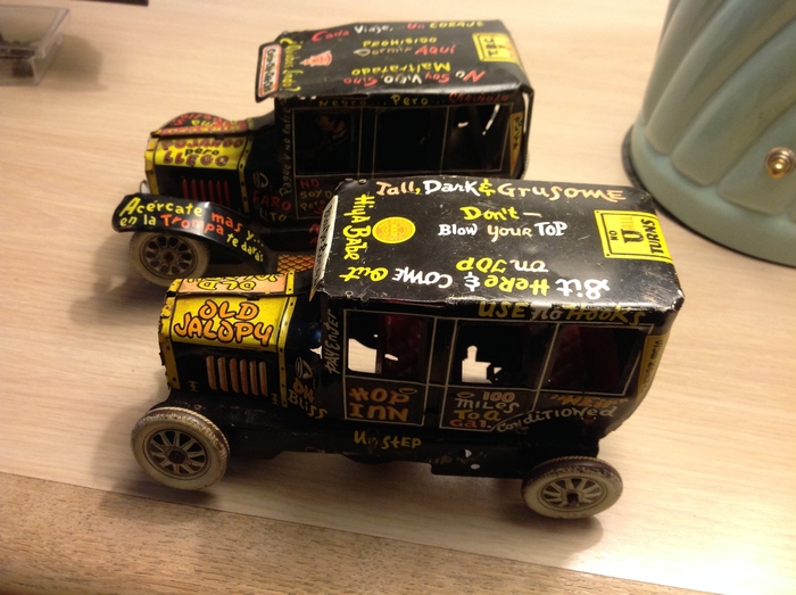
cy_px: 298
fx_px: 804
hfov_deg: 52.7
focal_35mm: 35
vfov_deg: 40.6
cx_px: 398
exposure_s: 1/15
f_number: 2.4
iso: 160
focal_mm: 4.28
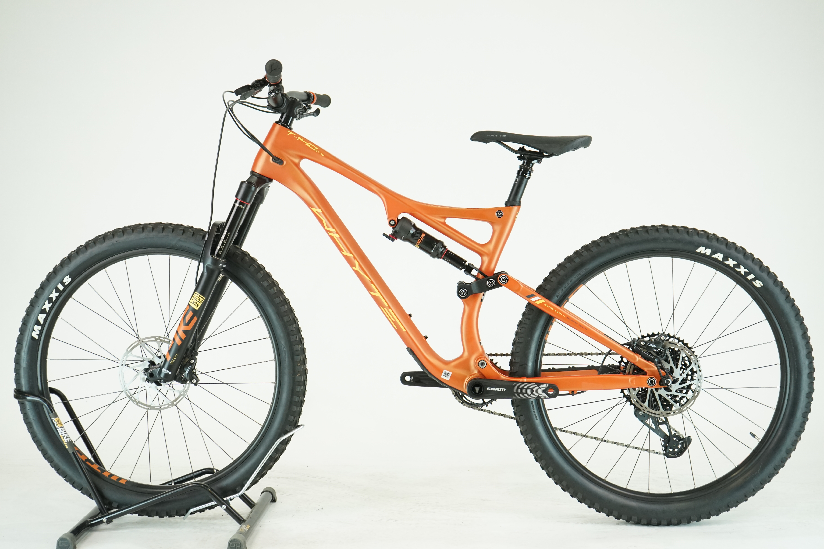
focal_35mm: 51
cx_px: 412
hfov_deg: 38.9
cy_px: 274
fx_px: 1167
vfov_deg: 26.5
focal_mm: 51
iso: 1600
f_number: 5.6
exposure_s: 1/200
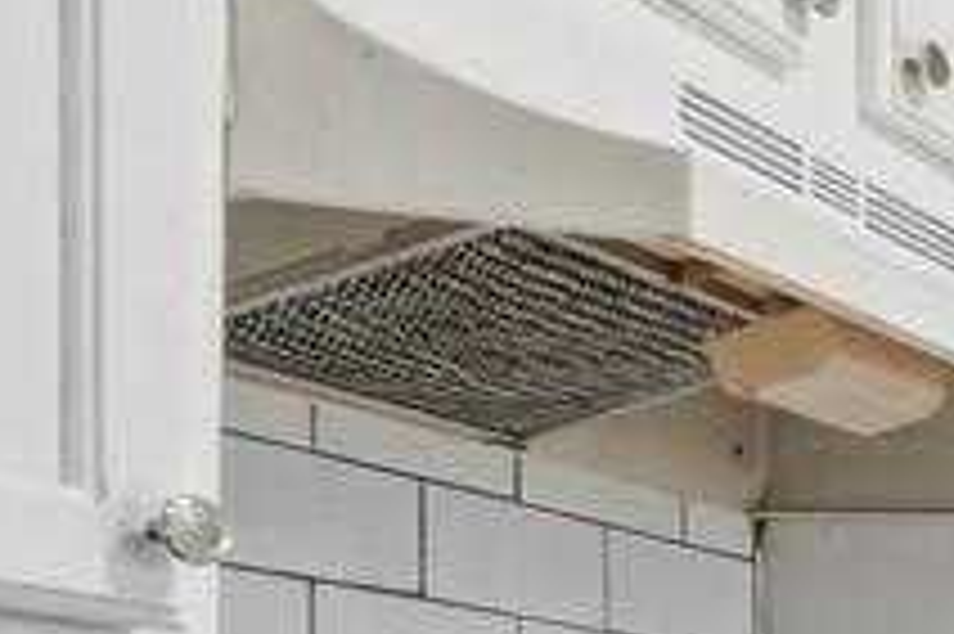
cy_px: 931
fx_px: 2039
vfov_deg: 16.3
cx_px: 2250
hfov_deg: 15.4
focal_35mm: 77
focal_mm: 10
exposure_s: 1/13
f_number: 9
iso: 250
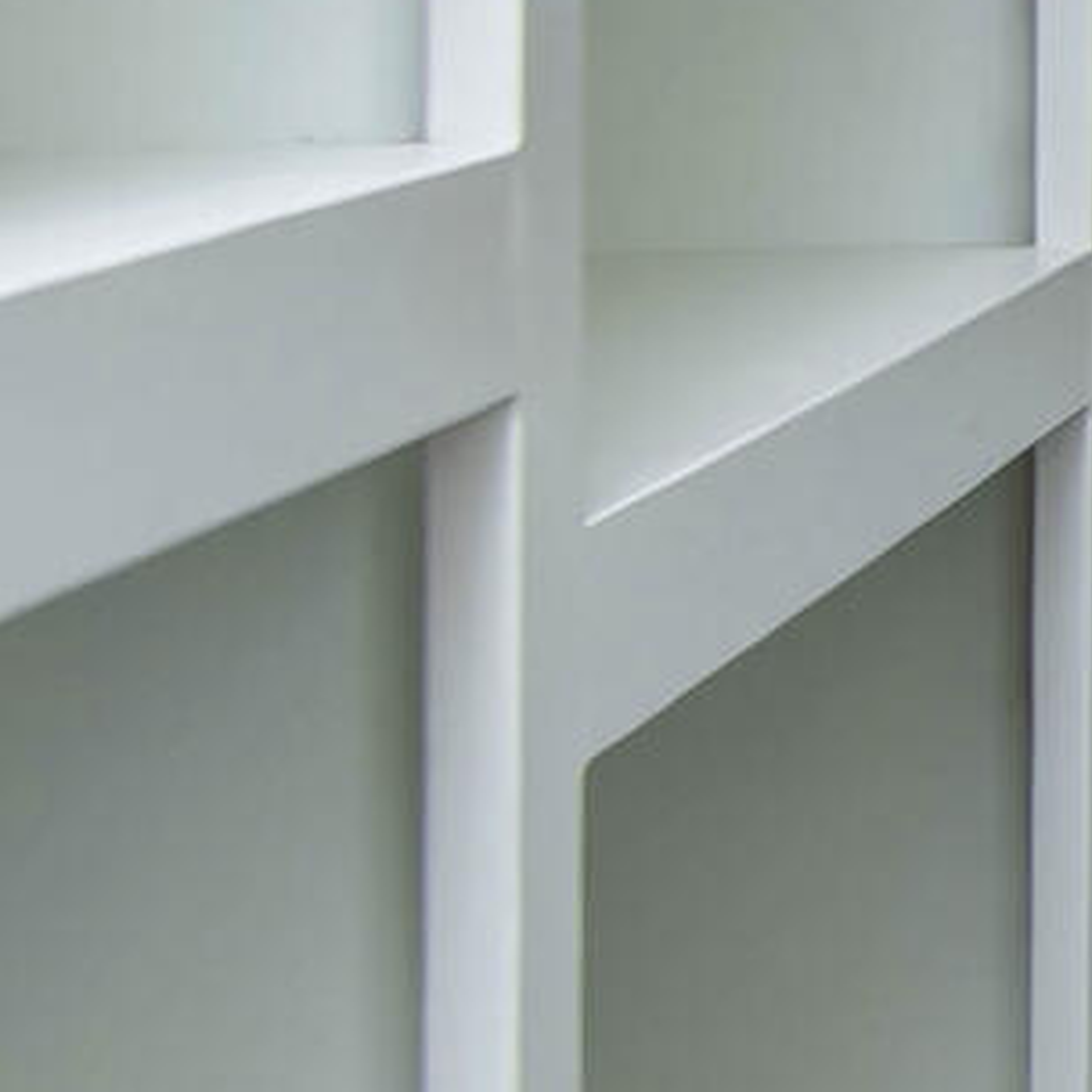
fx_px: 5104
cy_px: -308
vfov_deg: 11.9
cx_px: 4047
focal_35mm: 143
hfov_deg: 8.3
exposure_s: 1/60
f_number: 6.3
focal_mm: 17
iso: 125
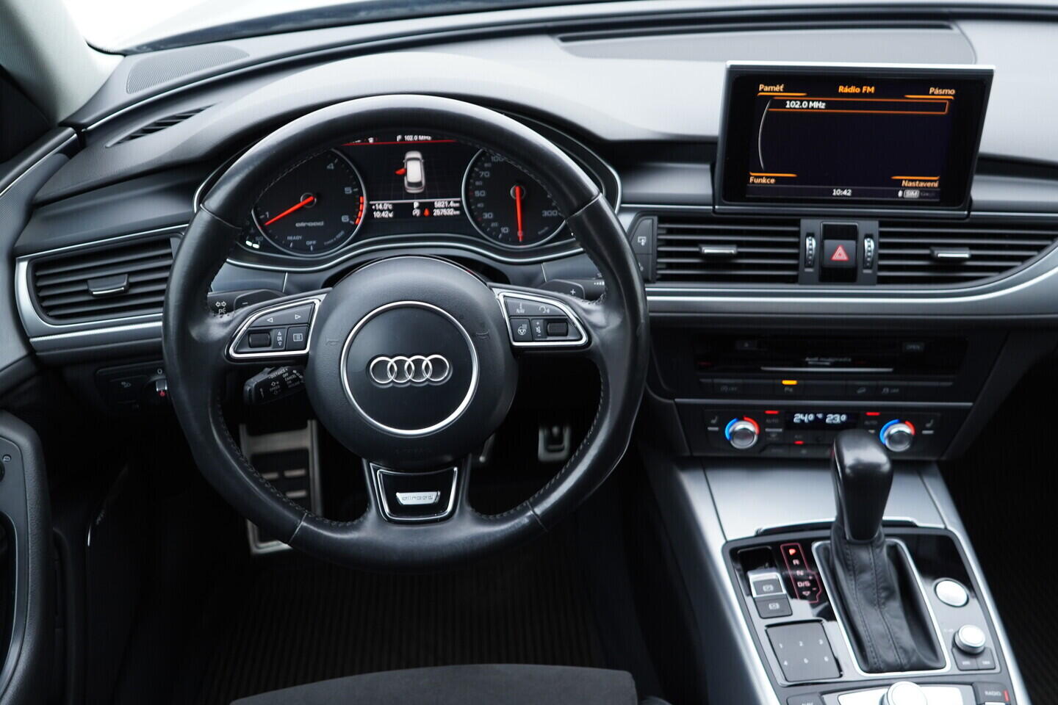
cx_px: 529
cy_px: 352
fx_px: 1058
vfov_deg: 36.9
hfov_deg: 53.1
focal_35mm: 36
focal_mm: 24
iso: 320
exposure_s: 1/40
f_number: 2.8
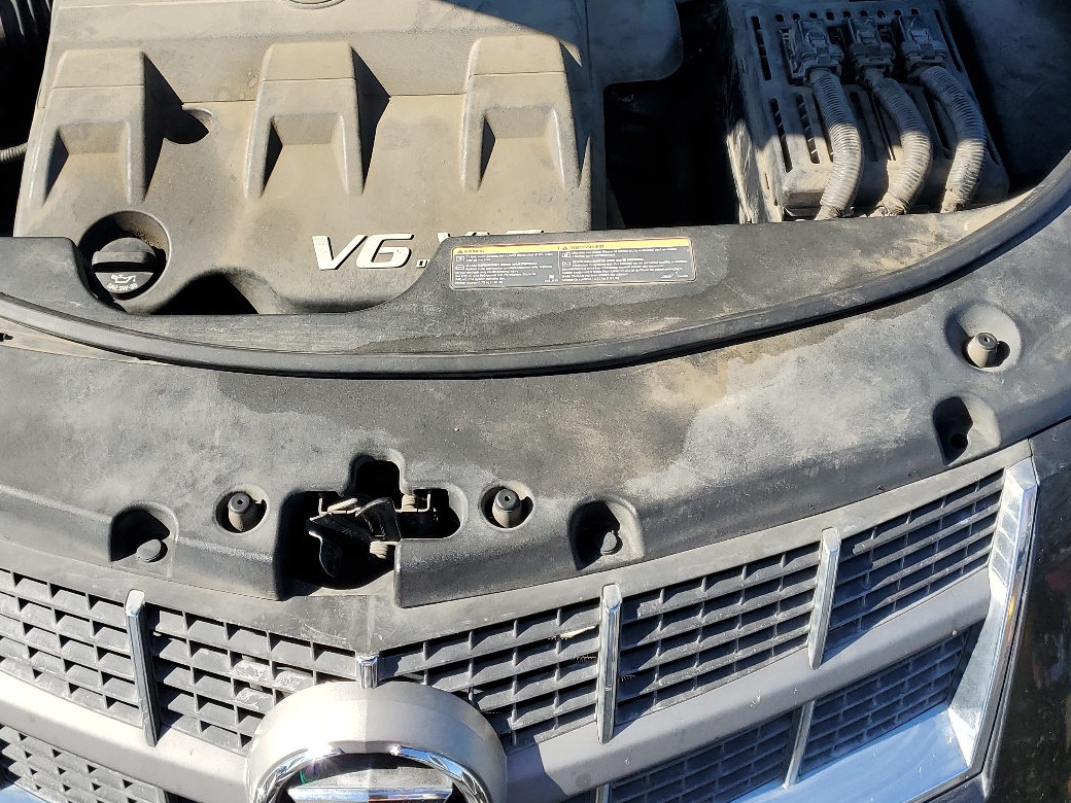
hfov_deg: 46.6
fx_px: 1238
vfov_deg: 35.5
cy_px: 244
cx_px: 451
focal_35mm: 40
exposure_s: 1/1429
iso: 50
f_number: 1.5
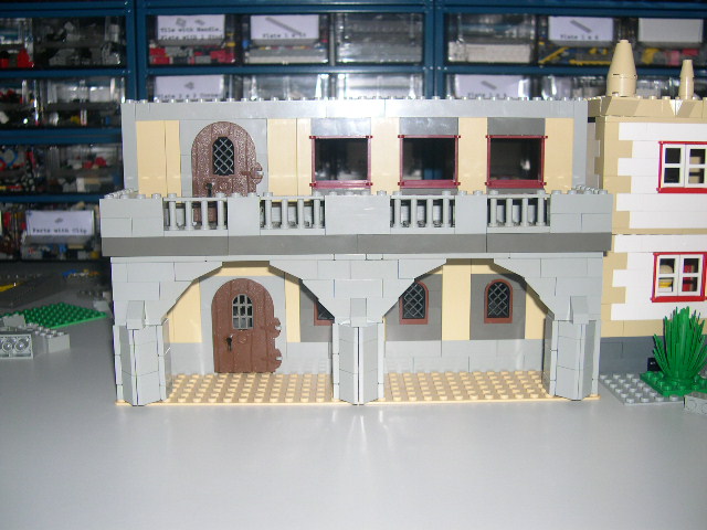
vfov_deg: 37.7
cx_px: 354
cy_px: 265
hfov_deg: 49.0
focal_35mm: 38
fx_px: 776
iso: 100
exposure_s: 1/60
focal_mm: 8
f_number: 2.8
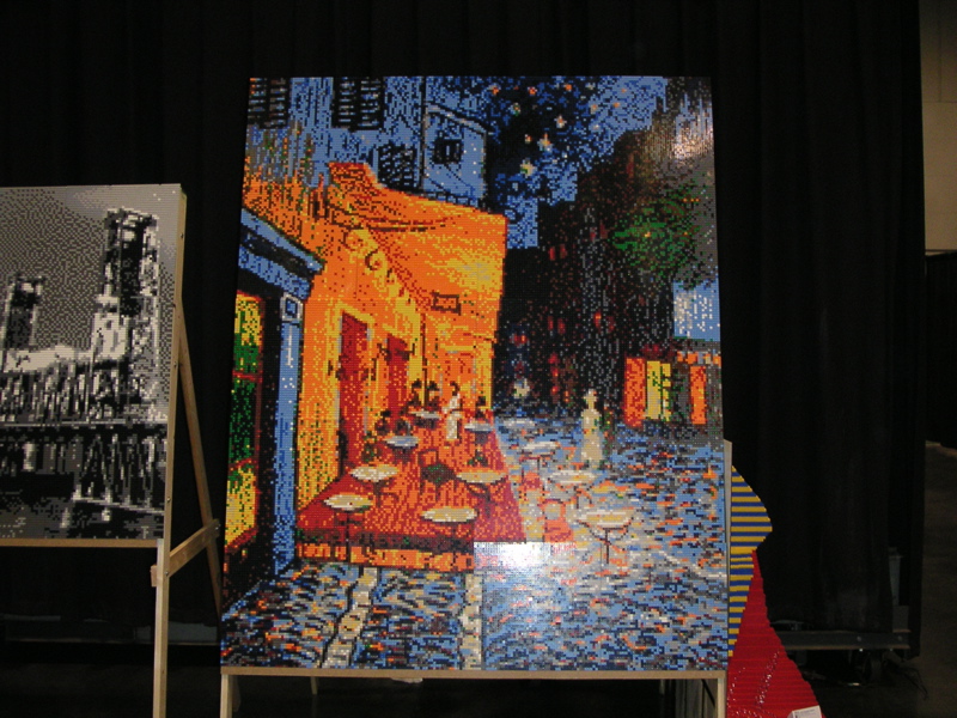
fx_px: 1051
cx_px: 478
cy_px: 359
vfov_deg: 37.7
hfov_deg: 49.0
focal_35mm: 38
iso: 160
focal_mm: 6
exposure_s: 1/45
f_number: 2.8
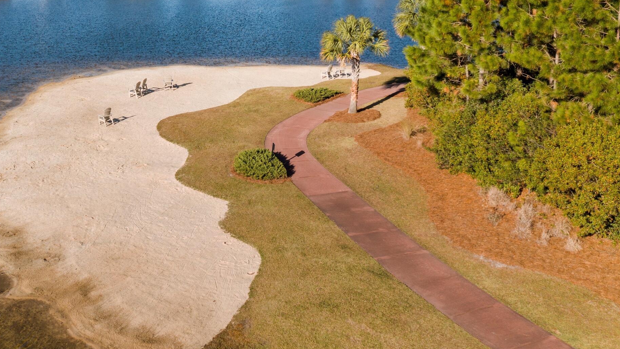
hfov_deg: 42.0
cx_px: 183
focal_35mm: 48
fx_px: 789
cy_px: 93
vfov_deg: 24.7
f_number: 4
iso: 100
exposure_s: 1/160
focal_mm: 10.26
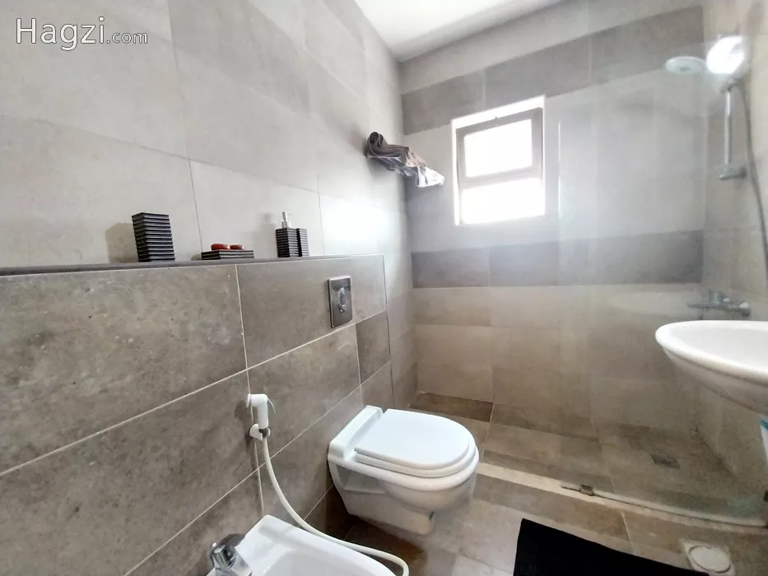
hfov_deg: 106.2
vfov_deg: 89.9
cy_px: 288
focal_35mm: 13
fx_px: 288
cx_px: 384
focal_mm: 1.3
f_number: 2.2
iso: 320
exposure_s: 1/17
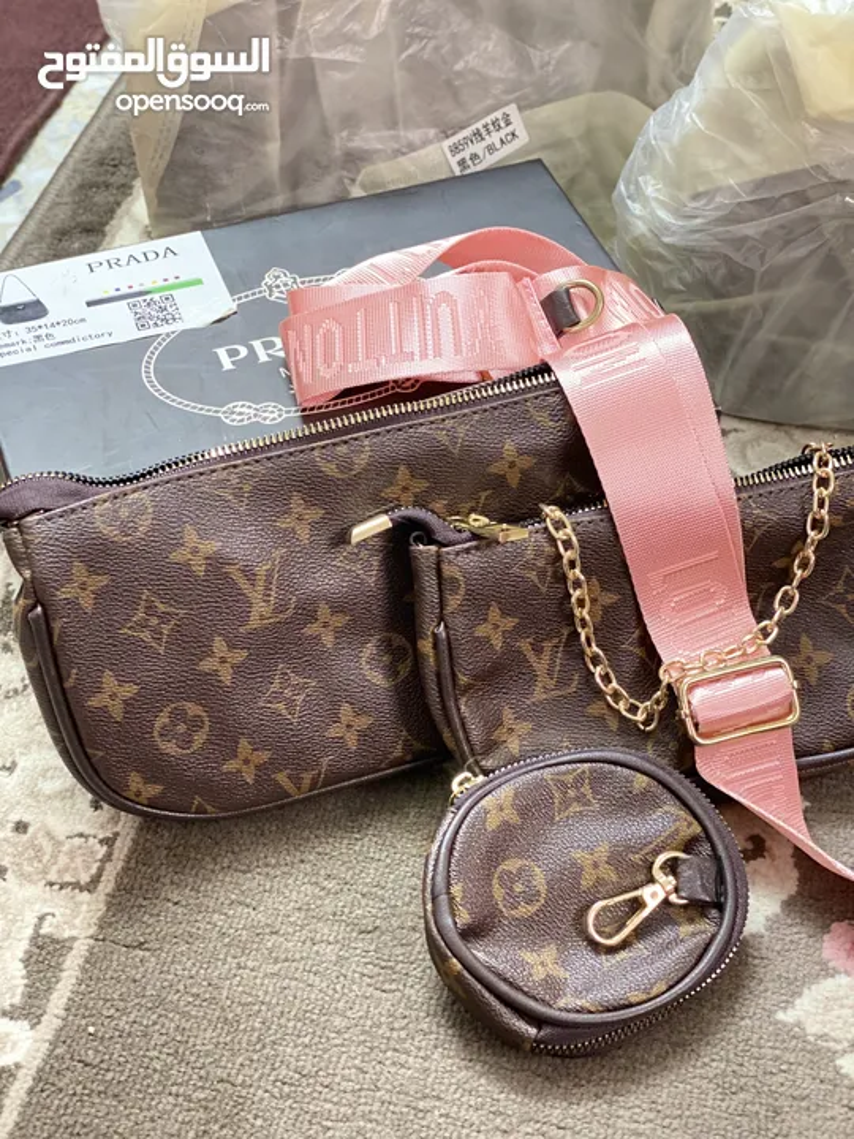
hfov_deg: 28.0
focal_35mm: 52
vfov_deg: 36.8
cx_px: 427
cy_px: 570
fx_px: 1710
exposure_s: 1/25
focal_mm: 6
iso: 320
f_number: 2
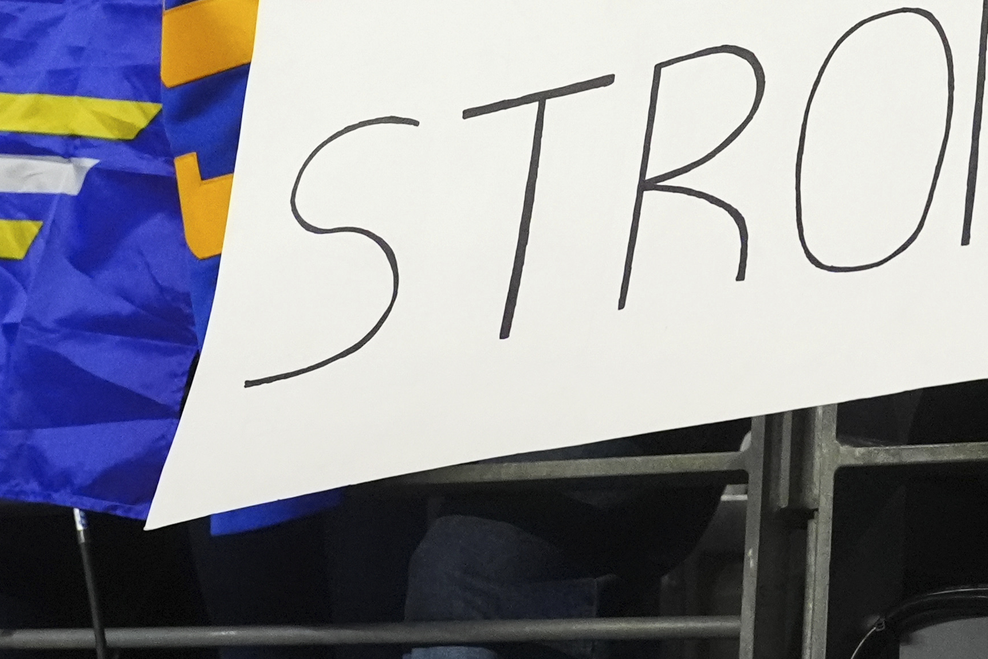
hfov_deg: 16.1
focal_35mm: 123
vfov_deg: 10.9
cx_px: 1127
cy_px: -148
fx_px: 3375
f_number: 5.6
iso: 5000
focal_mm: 36
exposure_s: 1/1250
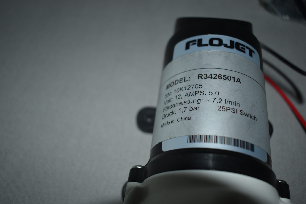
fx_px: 306
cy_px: 102
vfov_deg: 36.9
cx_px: 153
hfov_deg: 53.1
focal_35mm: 36
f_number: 3.8
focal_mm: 24
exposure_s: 1/80
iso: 100
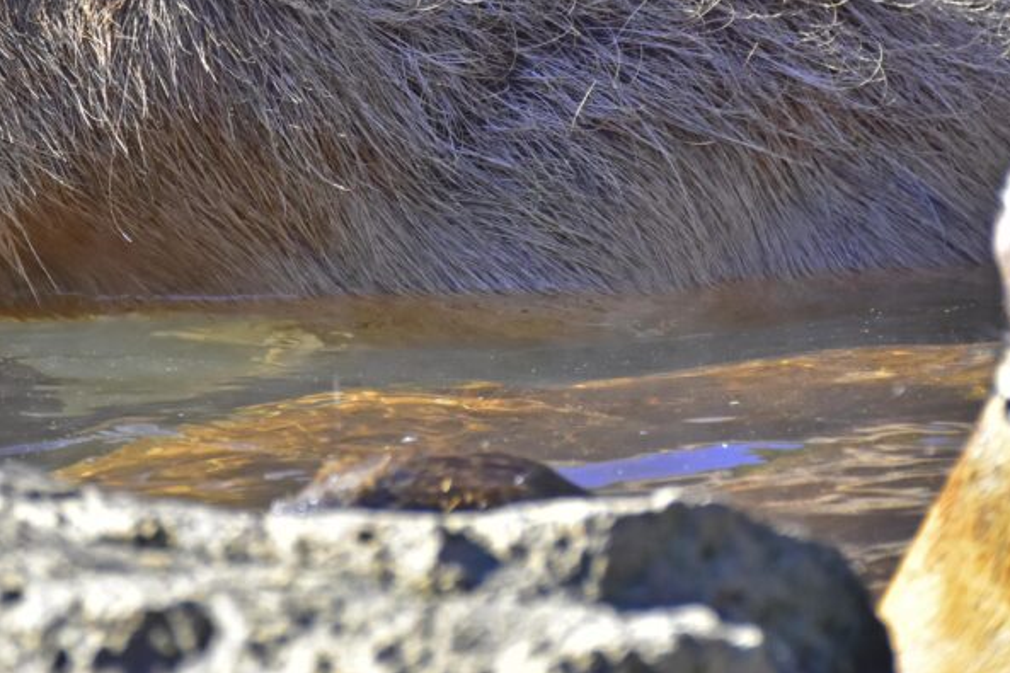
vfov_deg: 5.3
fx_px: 7264
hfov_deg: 8.0
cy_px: 95
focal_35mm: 259
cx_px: 422
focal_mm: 80
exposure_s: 1/800
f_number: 5.6
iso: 800
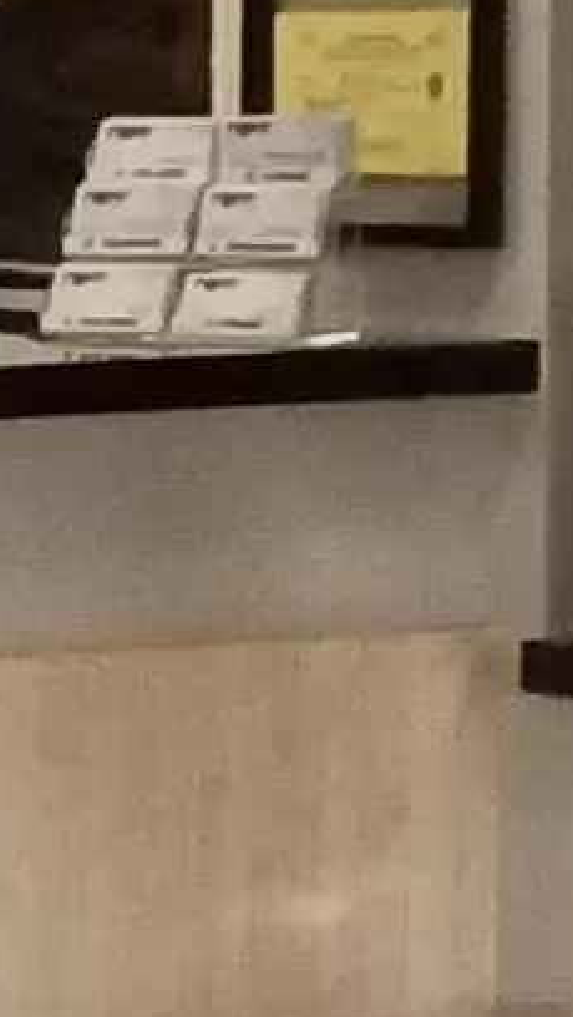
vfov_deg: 6.9
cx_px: -3296
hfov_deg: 3.3
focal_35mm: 311
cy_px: 471
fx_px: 8387
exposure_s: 1/40
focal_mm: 3.71
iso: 412
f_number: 2.2
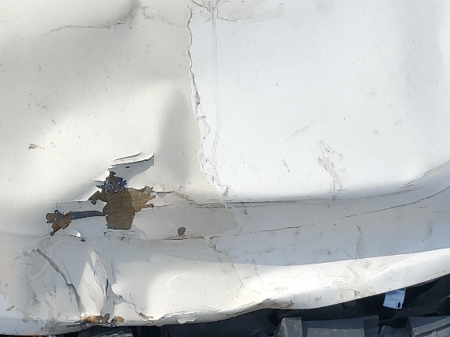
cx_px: 195
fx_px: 949
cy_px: 406
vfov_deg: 19.0
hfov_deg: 26.7
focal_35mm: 73
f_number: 1.5
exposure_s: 1/3333
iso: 50
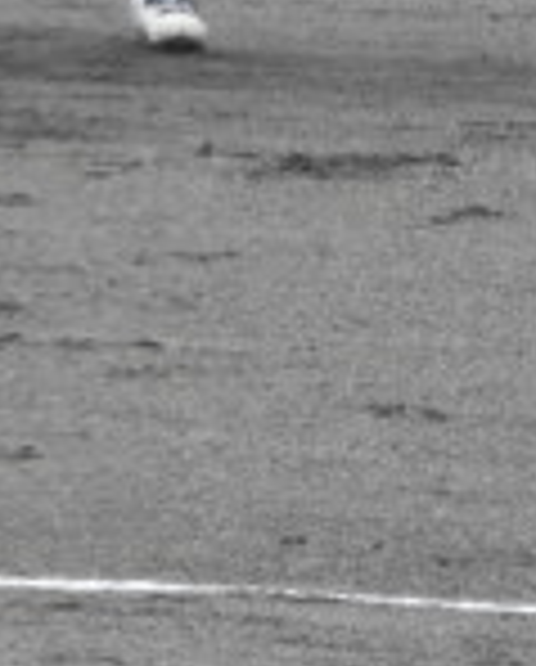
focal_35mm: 988
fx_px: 19531
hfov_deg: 1.6
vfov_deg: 2.0
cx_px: -329
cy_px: 153
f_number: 5.5
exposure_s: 1/125
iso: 360
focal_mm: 44.8
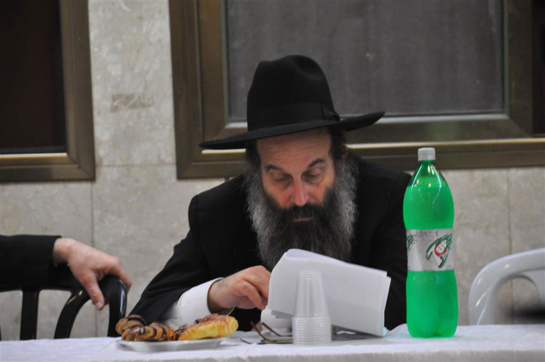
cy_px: 181
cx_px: 272
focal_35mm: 300
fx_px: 4536
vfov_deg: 4.6
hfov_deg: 6.9
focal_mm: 200
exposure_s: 1/125
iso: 1600
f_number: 5.6
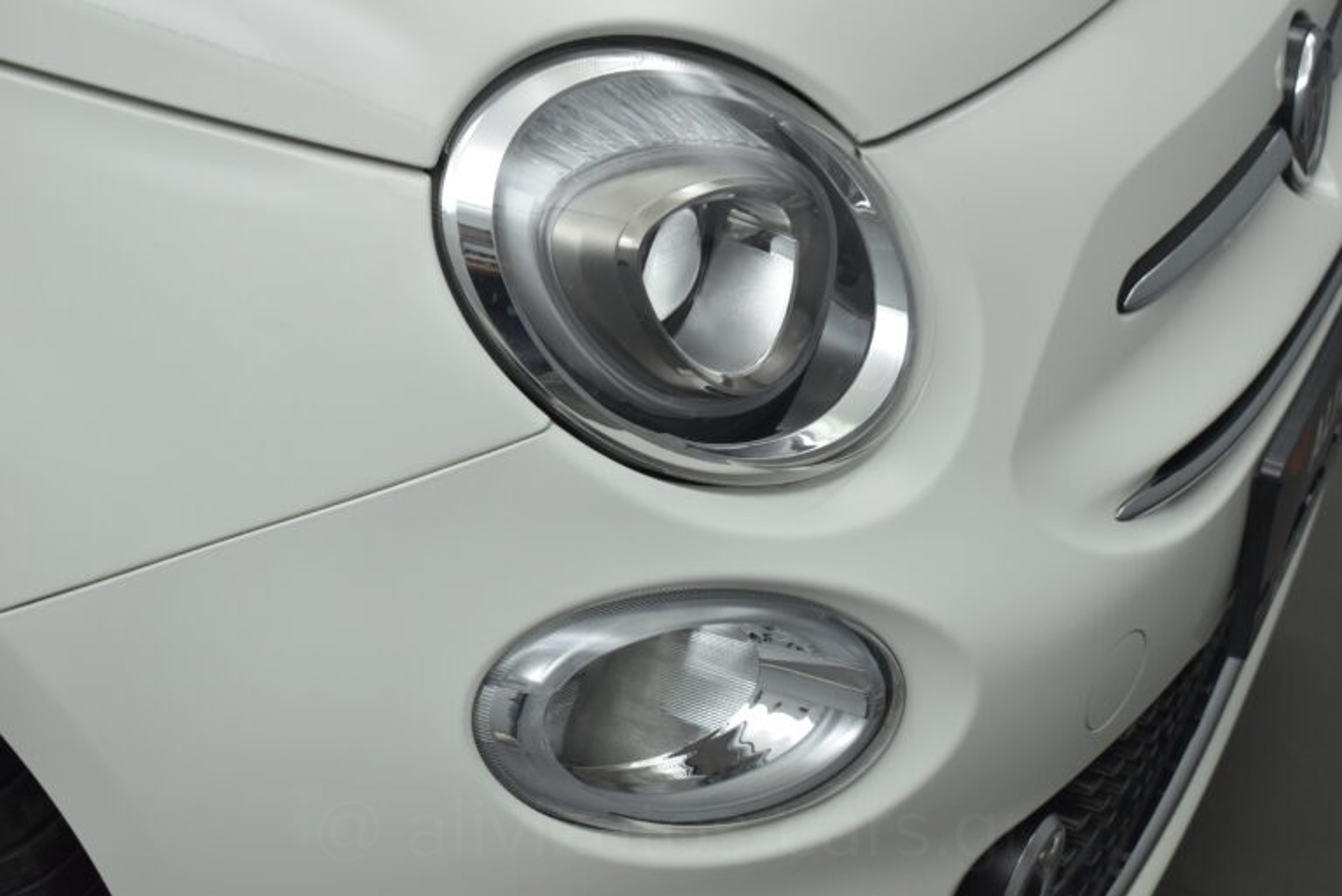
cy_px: 448
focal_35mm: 60
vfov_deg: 22.7
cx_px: 671
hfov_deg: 33.4
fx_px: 2238
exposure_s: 1/200
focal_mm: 40
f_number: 4.8
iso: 1600
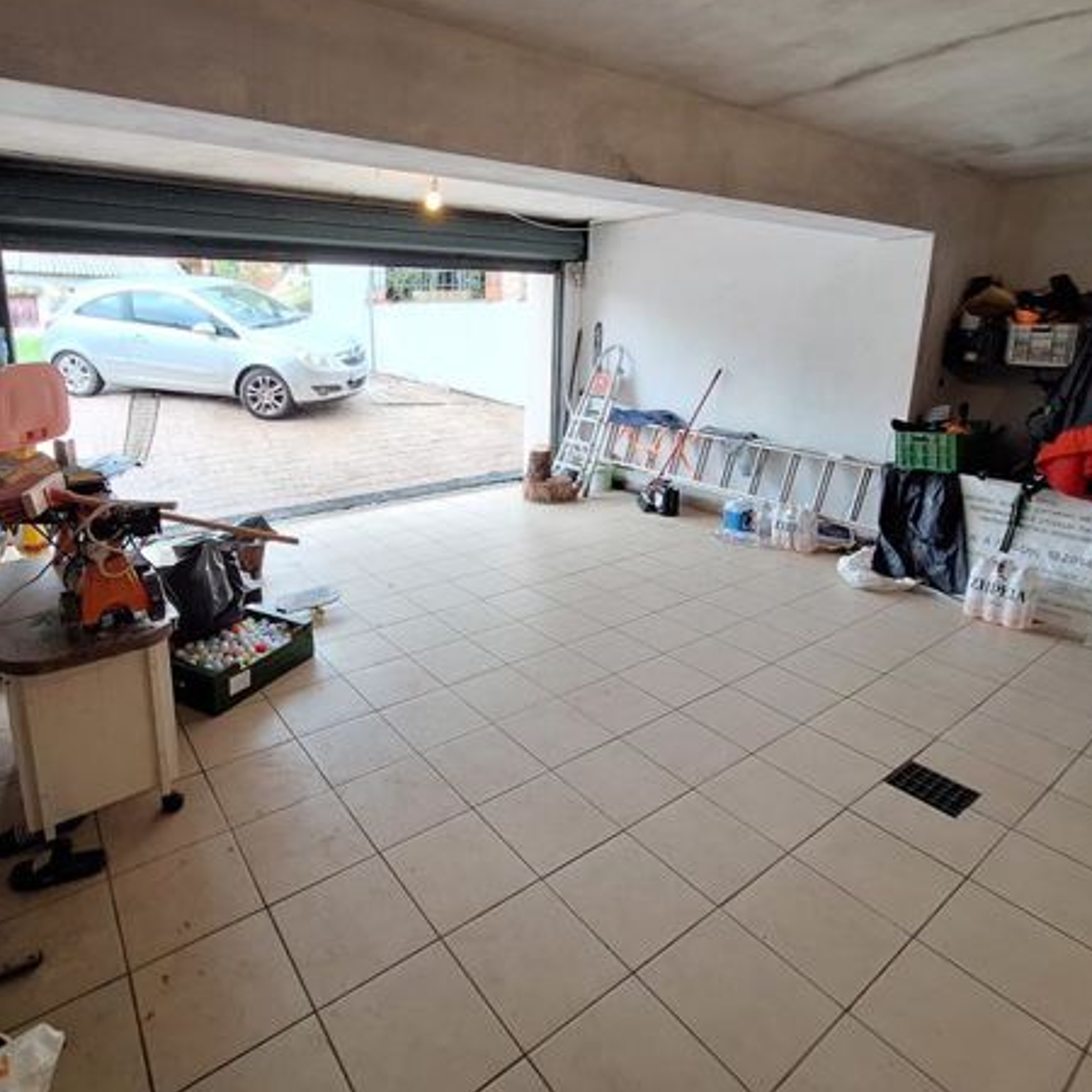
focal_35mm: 18
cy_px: 454
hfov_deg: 80.2
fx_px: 642
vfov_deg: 80.0
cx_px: 467
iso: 100
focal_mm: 1.74
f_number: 2.2
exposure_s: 1/50
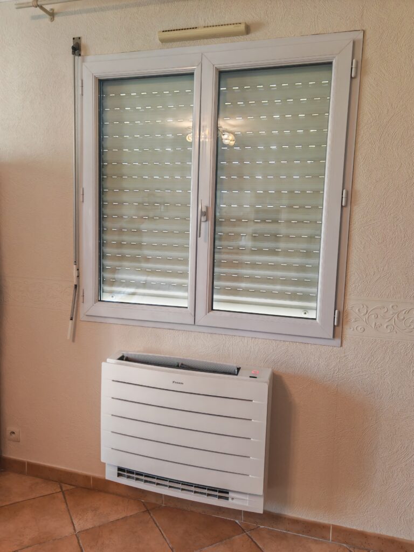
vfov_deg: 65.3
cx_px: 207
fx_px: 431
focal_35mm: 27
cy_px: 276
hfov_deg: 51.4
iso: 400
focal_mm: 7.62
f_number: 1.6
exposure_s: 1/100
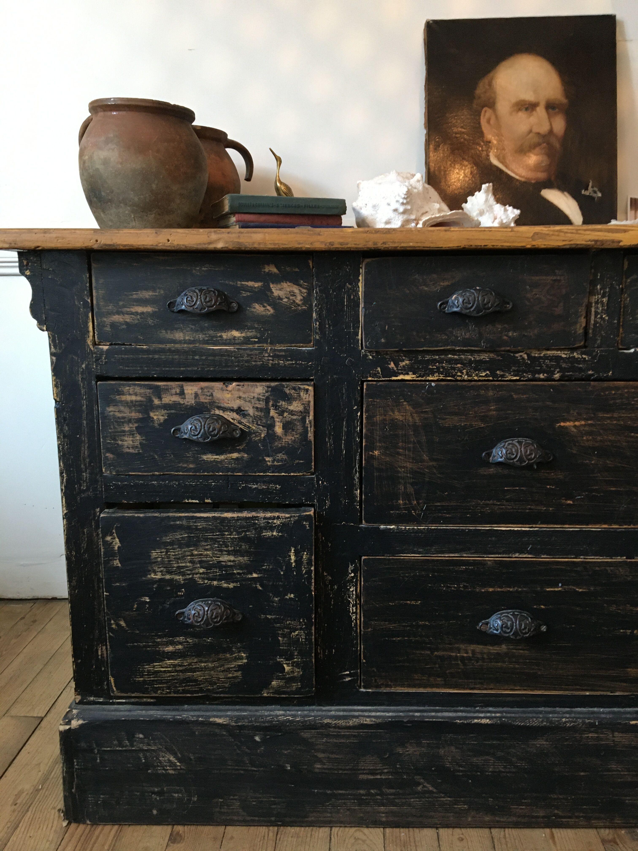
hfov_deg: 48.2
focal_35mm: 29
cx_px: 319
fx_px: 713
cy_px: 426
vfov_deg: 61.7
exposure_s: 1/33
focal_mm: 4.15
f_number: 2.2
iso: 160
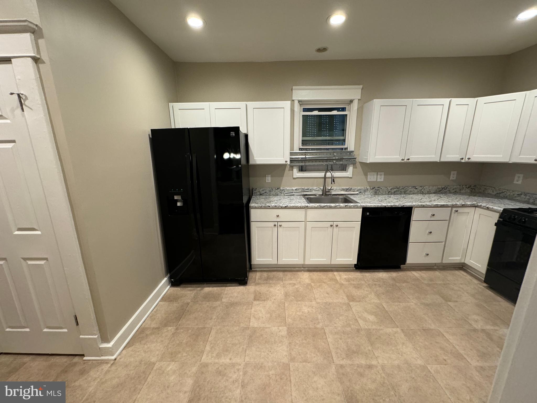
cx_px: 268
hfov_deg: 102.1
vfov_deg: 85.7
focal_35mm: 14
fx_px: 217
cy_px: 202
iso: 250
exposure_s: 1/60
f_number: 2.2
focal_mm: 2.22
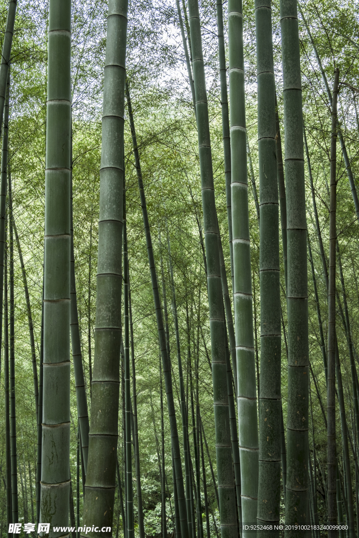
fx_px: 688
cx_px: 180
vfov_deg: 42.7
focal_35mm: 46
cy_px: 269
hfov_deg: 29.3
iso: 100
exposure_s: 1/2
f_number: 11
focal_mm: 30.5
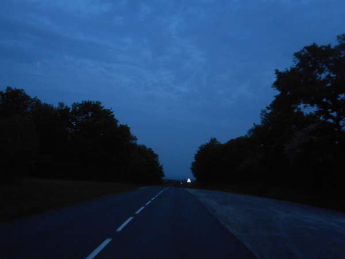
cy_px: 130
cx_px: 172
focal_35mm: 34
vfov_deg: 41.8
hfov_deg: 54.0
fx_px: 339
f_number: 4.2
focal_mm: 6
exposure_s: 1/25
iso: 400
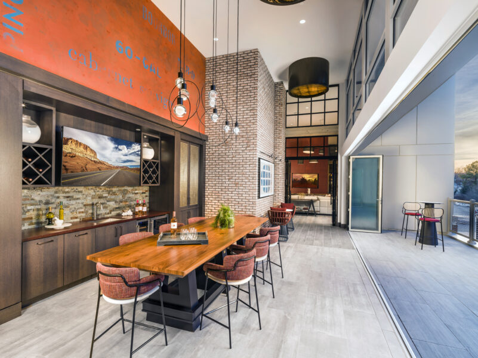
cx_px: 239
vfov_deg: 78.1
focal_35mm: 16
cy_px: 179
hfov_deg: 94.5
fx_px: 221
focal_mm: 21
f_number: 11
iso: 100
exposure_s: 1/2
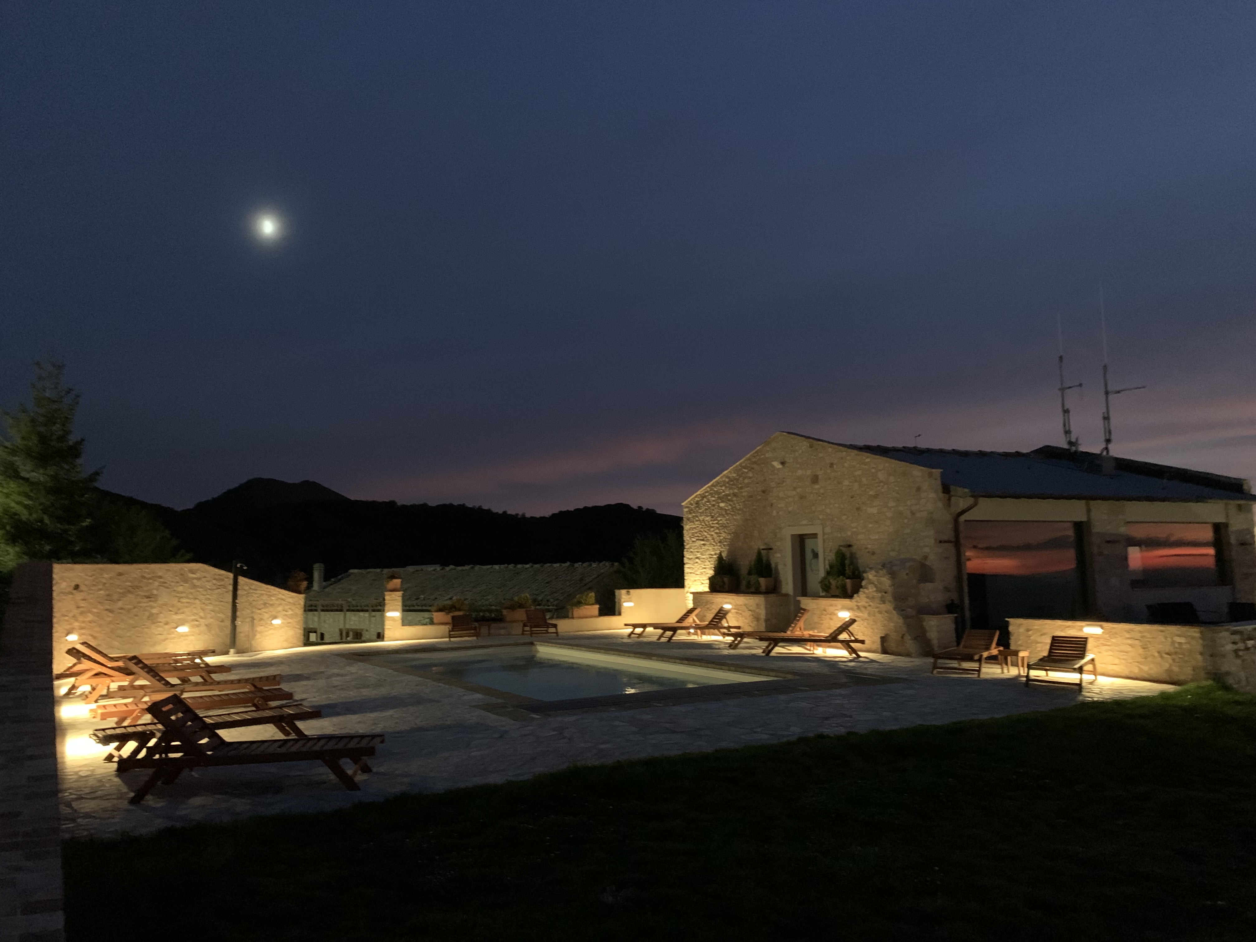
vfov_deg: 53.1
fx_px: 943
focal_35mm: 26
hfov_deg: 67.3
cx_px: 628
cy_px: 471
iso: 1600
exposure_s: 1/17
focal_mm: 4.25
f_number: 1.8
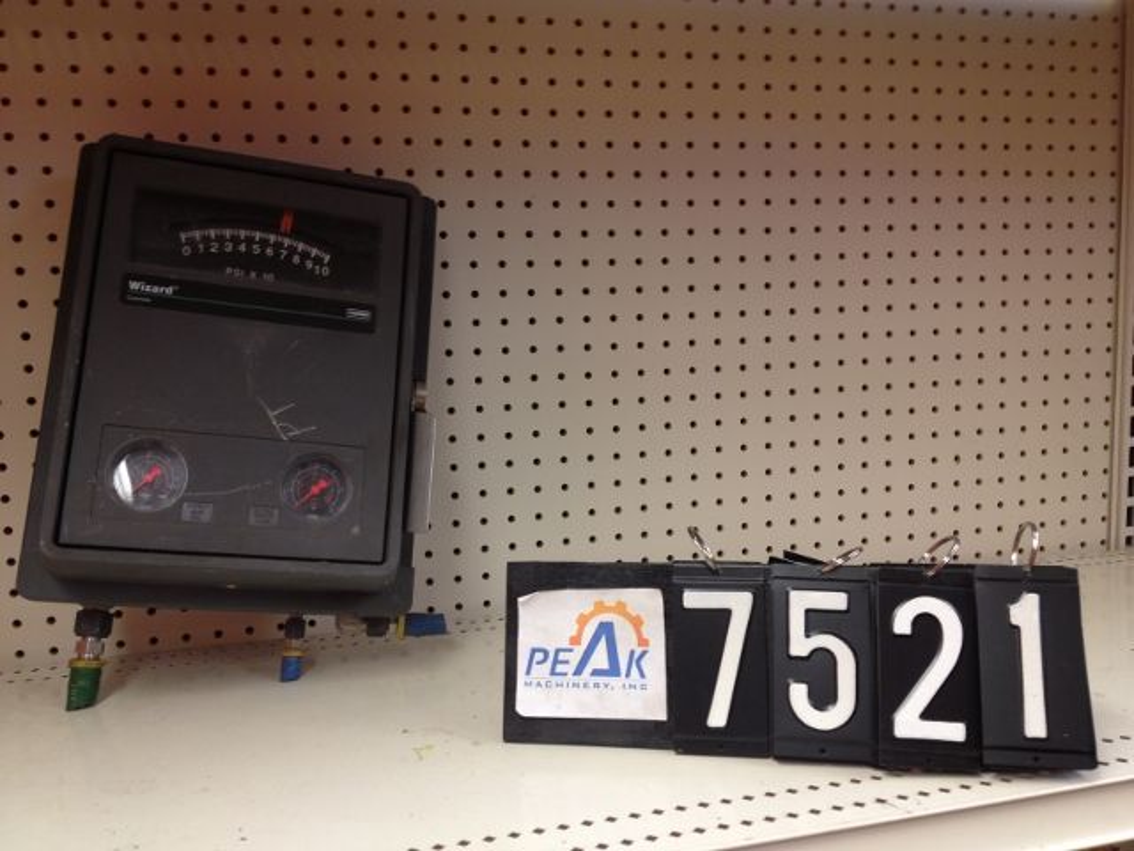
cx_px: 567
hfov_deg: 52.6
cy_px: 426
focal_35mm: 35
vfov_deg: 40.7
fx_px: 1147
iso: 80
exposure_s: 1/20
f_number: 2.4
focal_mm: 4.28
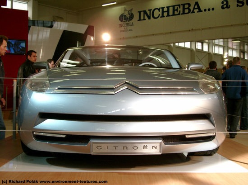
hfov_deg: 38.3
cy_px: 92
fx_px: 357
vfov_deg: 29.0
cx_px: 124
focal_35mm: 50
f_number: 3
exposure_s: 1/160
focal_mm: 10.2
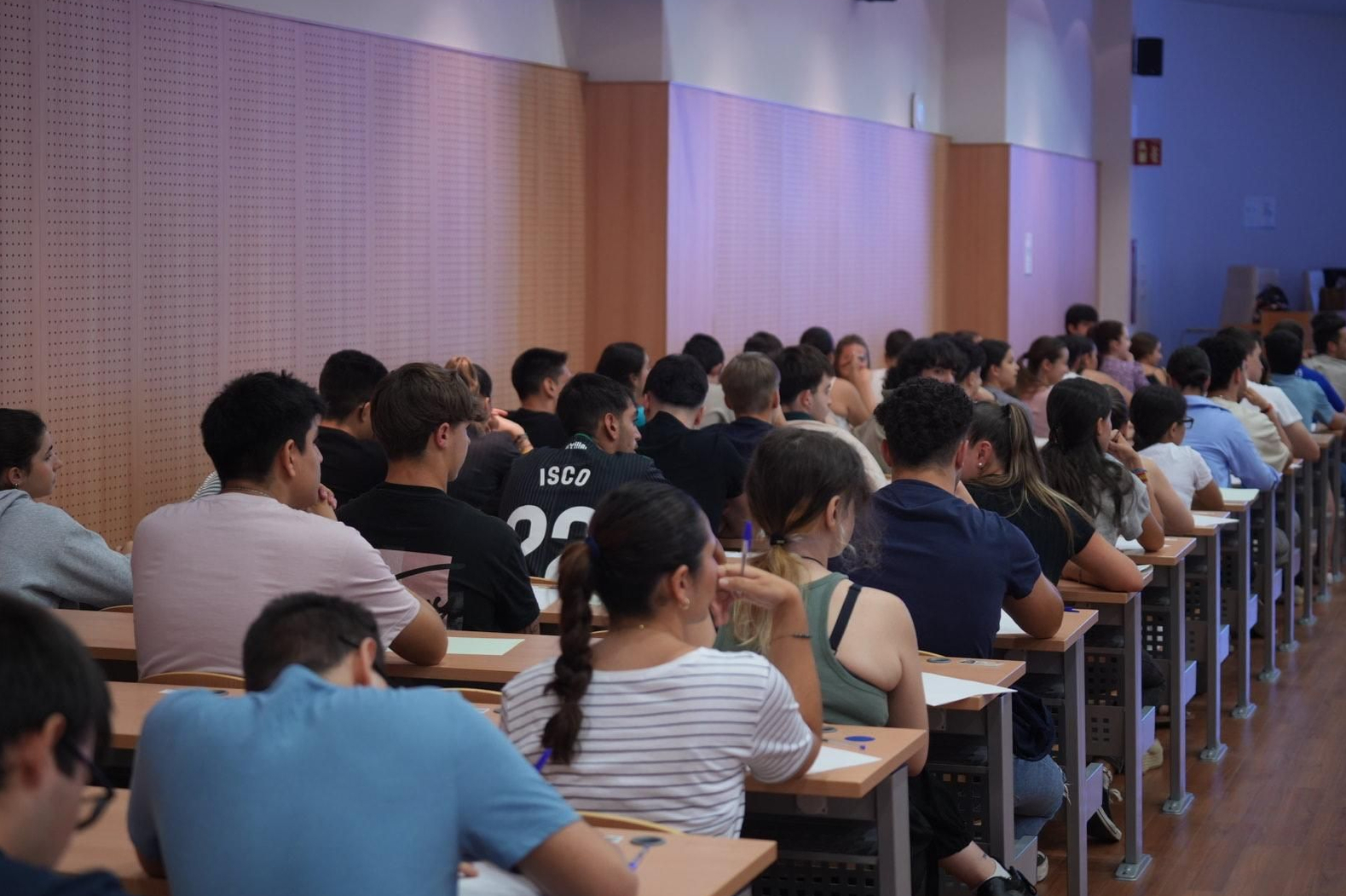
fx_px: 2654
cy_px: 446
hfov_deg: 28.5
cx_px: 667
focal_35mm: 71
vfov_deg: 19.2
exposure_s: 1/100
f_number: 4
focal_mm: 70
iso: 1250
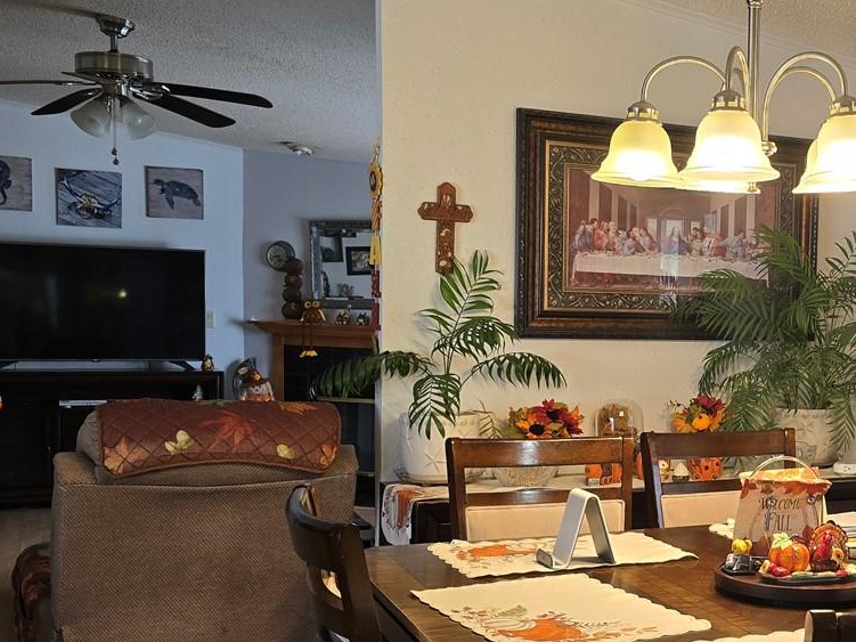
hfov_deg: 36.6
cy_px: 373
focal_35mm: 49
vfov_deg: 29.6
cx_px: 761
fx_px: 1212
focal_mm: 6.3
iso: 100
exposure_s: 1/60
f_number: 1.7
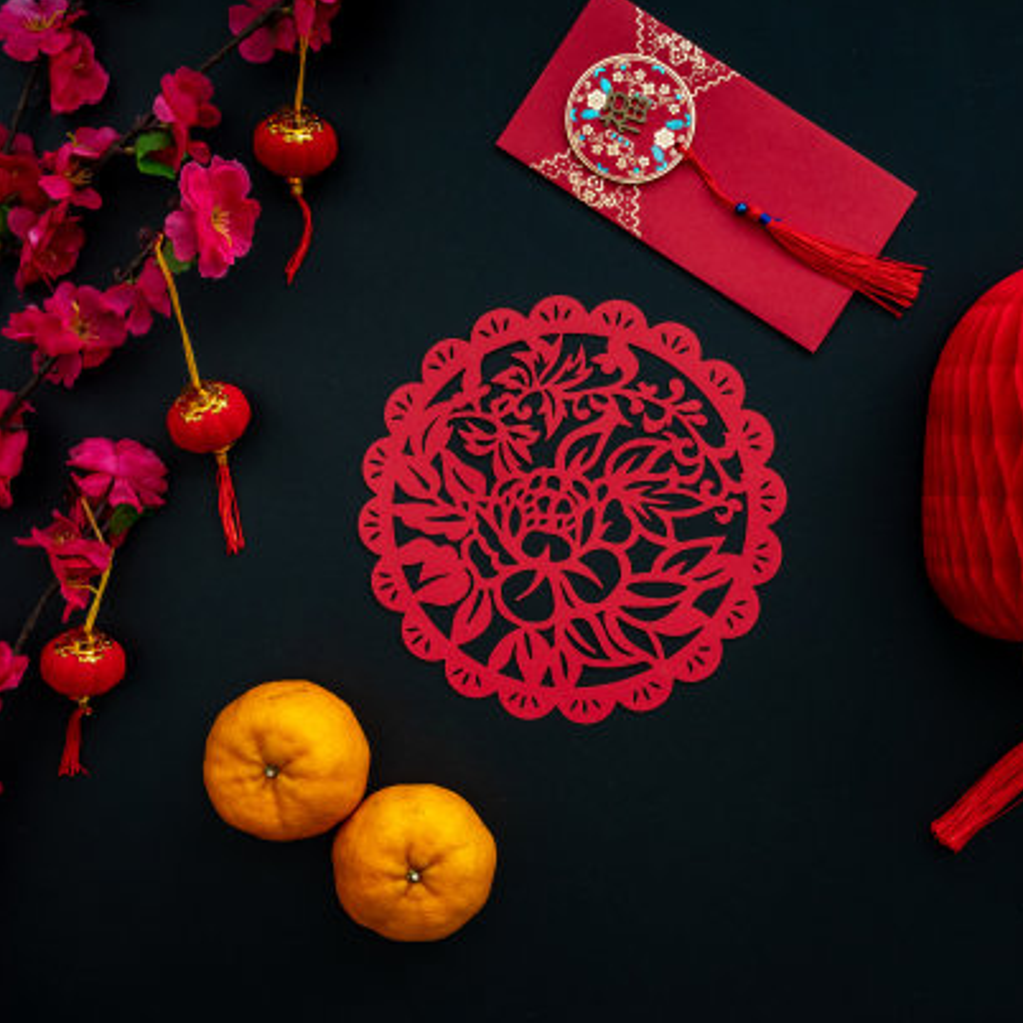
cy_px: 506
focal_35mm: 44
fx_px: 1475
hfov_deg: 38.2
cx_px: 573
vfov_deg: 38.2
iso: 640
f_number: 16
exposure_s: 1/13
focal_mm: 34.1
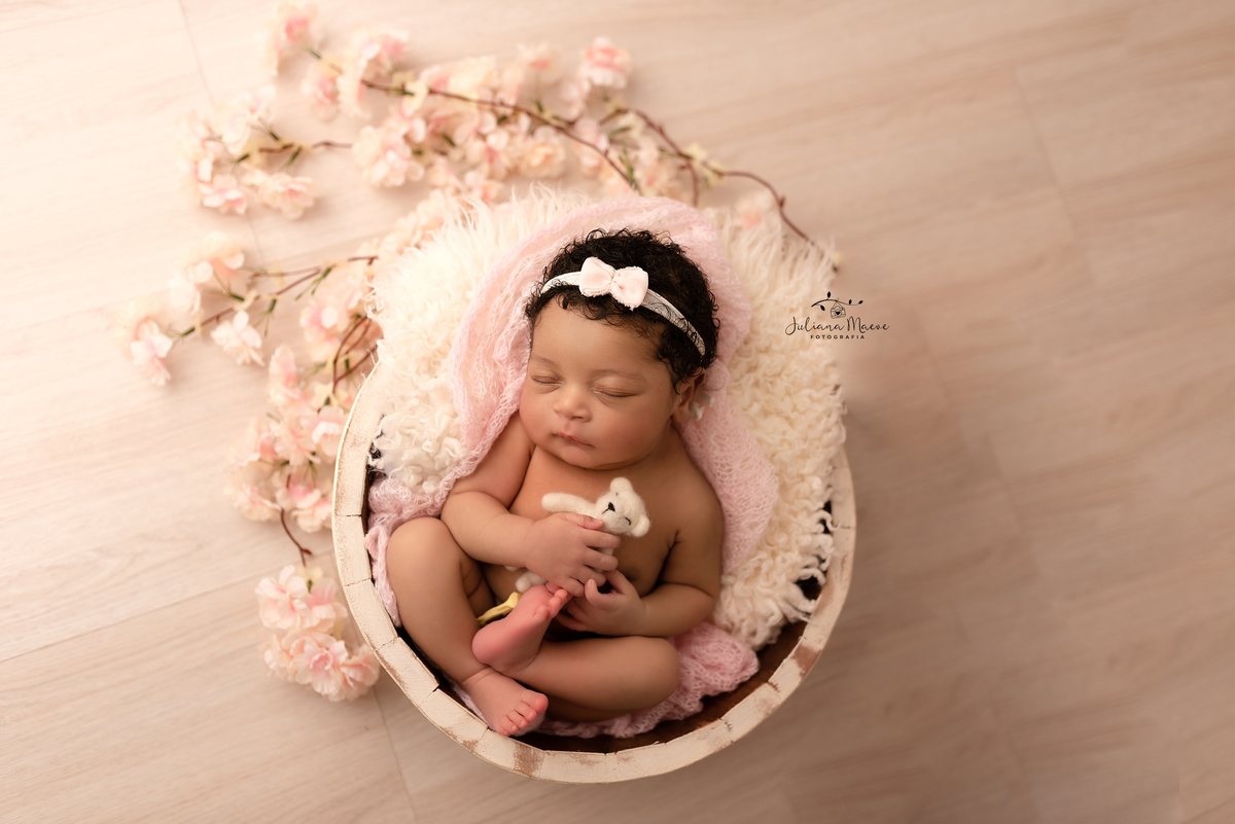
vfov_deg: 37.9
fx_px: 1201
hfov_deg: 54.4
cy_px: 412
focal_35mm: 35
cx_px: 618
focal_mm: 35
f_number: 2.2
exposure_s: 1/160
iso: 100
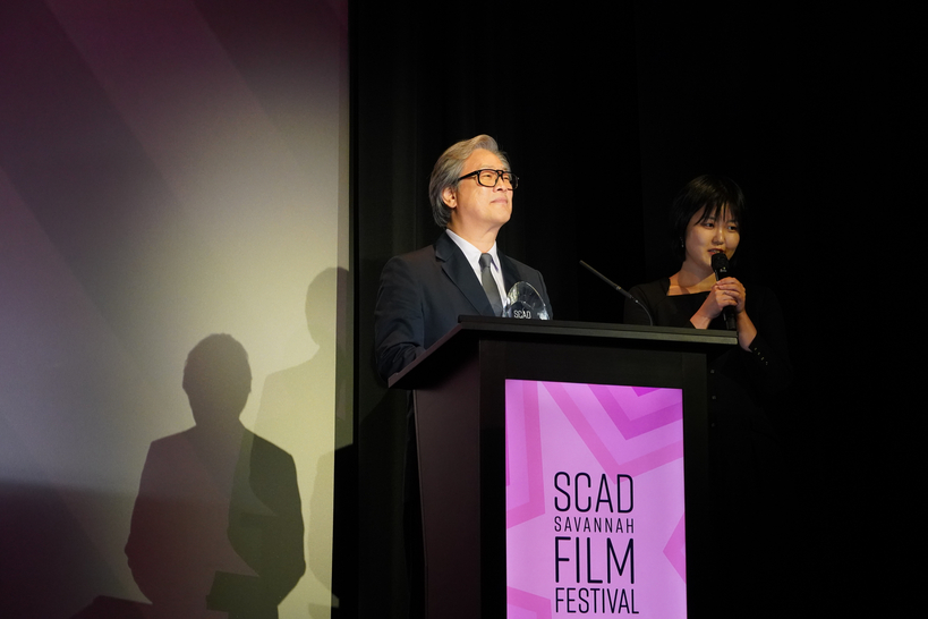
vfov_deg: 13.0
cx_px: 464
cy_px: 310
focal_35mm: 105
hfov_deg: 19.5
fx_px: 2706
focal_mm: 105
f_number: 7.1
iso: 6400
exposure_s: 1/125
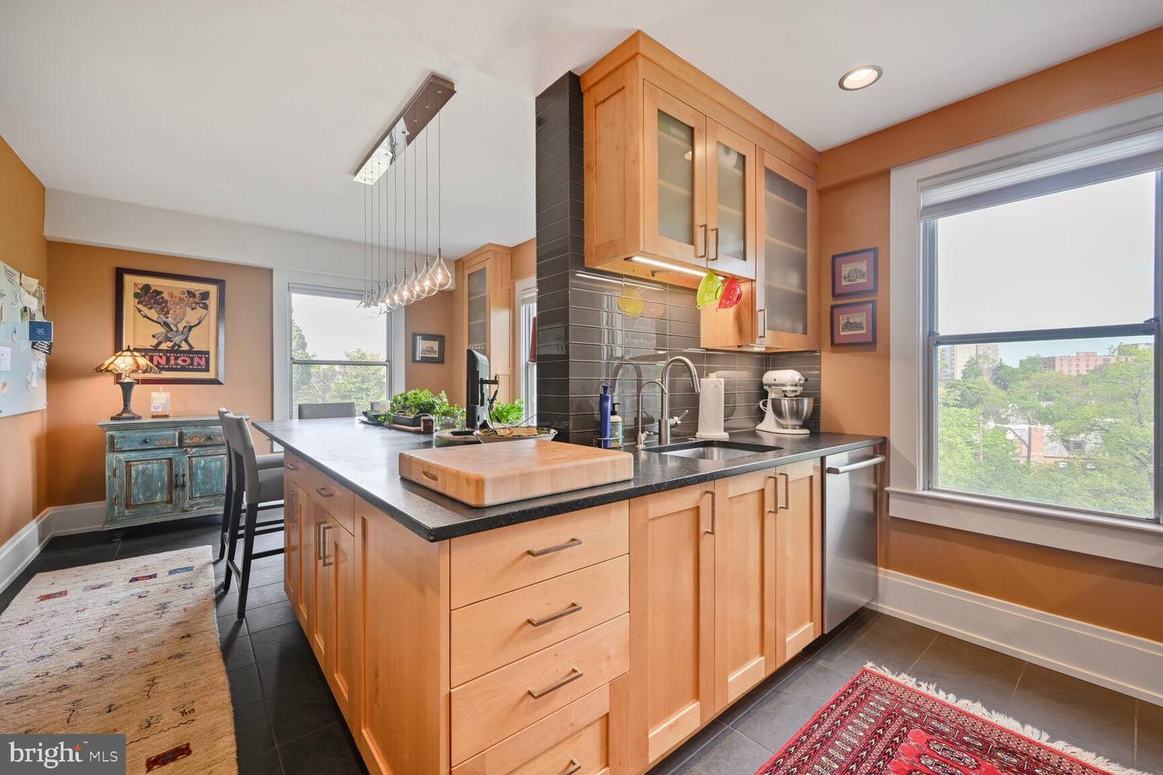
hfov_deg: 104.3
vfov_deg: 81.2
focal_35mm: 14
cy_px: 388
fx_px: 452
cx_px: 582
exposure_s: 1/13
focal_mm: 14
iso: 200
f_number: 9
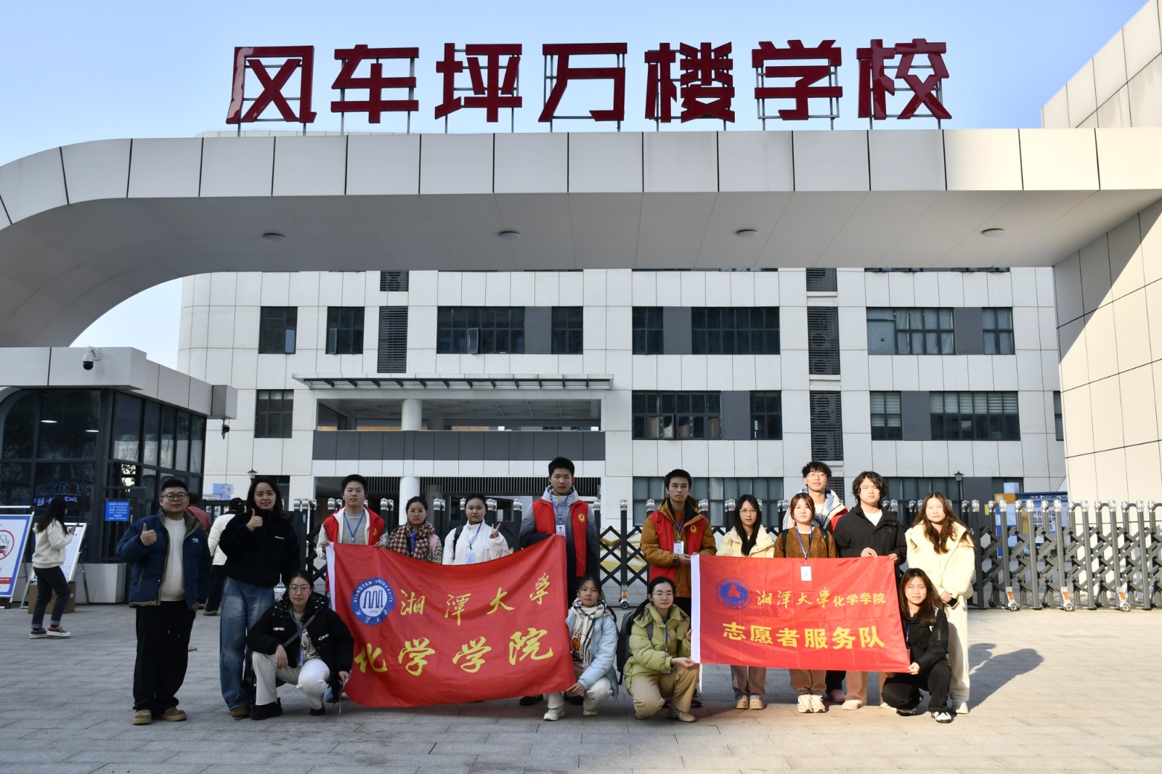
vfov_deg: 40.0
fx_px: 1065
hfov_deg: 57.2
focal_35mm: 33
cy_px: 387
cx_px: 581
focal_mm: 22
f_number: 6.3
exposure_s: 1/200
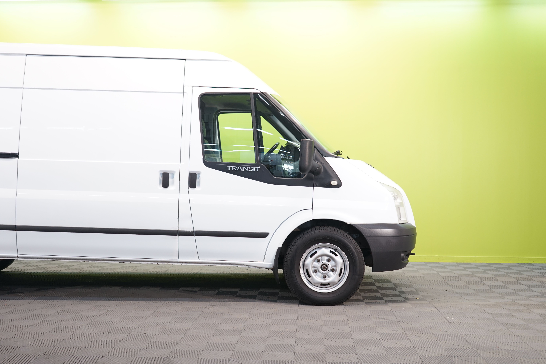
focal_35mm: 42
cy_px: 182
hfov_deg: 46.4
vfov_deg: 31.9
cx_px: 273
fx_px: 637
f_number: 4.5
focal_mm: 42
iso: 500
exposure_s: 1/30
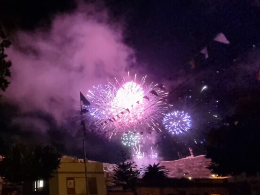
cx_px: 38
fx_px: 180
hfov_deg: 62.9
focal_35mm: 24
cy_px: 115
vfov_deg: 56.5
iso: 2500
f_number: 2.2
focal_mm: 2.2
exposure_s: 1/14
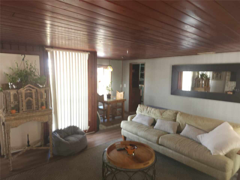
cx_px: 120
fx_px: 159
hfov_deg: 73.9
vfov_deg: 58.9
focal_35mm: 23
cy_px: 90
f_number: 1.8
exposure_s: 1/2
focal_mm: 6.4
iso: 12
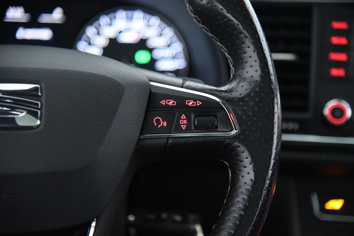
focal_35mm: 105
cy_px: 118
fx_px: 1033
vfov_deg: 13.1
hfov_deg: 19.4
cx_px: 177
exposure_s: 1/20
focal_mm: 105
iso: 4000
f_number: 4
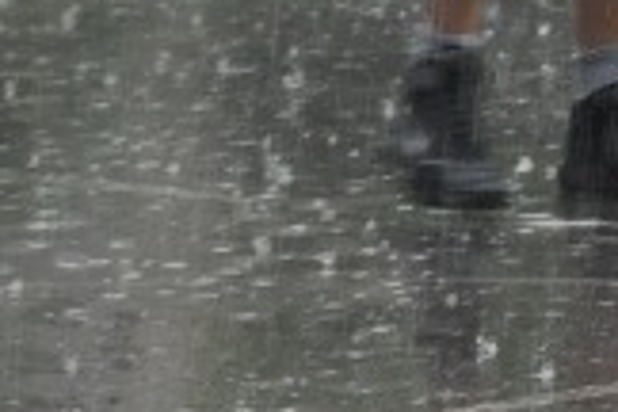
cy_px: -509
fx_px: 10805
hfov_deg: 3.2
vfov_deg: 2.2
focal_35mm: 629
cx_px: 1427
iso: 1600
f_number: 5.6
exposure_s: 1/160
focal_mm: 85
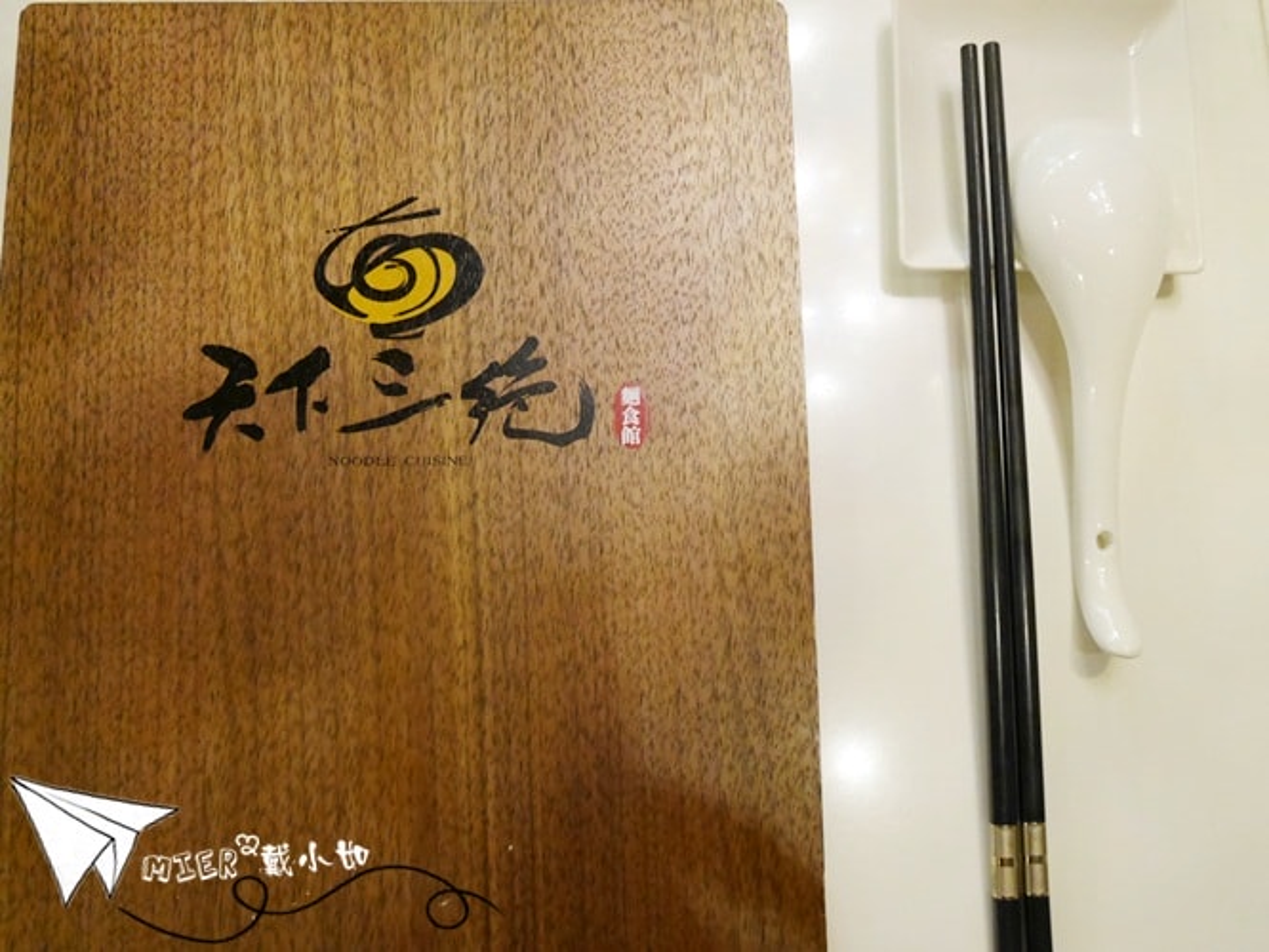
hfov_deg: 56.8
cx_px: 634
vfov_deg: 44.2
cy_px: 476
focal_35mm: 32
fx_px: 1174
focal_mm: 16
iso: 3200
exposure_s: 1/50
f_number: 3.9
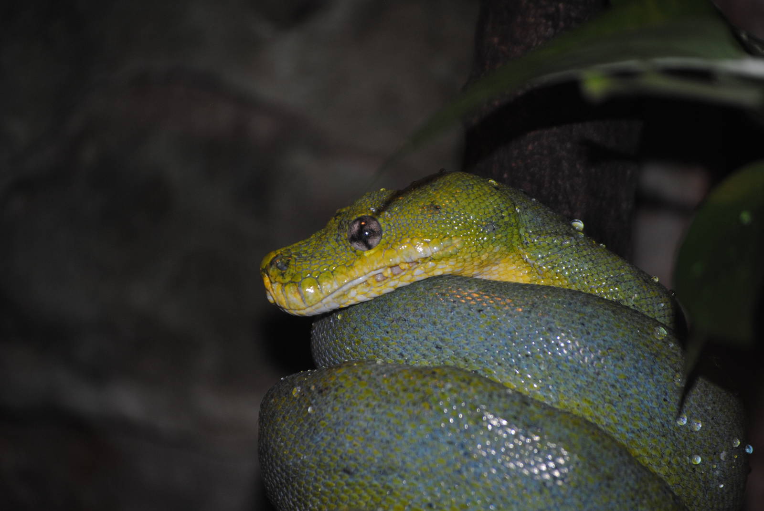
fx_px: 4303
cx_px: 382
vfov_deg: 6.8
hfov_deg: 10.1
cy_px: 256
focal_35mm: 202
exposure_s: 1/60
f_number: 5
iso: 200
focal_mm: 135
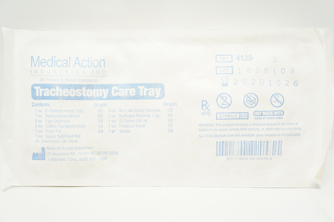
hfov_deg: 53.2
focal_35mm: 36
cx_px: 167
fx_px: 334
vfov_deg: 36.8
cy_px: 111
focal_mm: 24
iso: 400
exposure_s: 1/100
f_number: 4.5
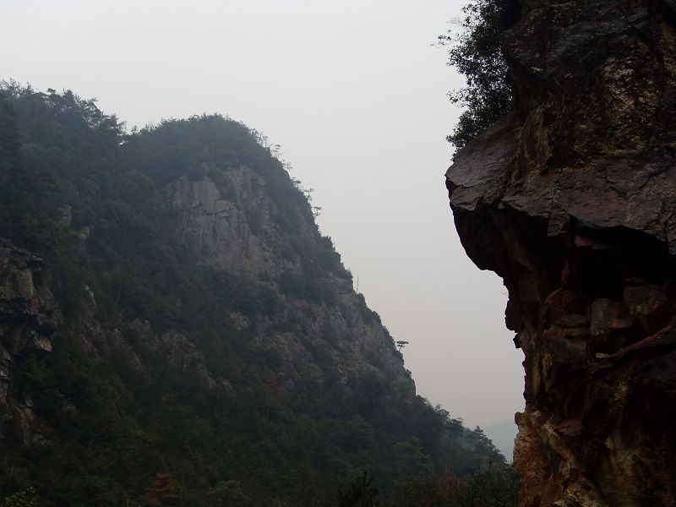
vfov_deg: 38.7
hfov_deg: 50.1
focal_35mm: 37
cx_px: 338
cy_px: 254
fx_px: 723
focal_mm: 6.3
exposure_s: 1/250
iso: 80
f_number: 2.8
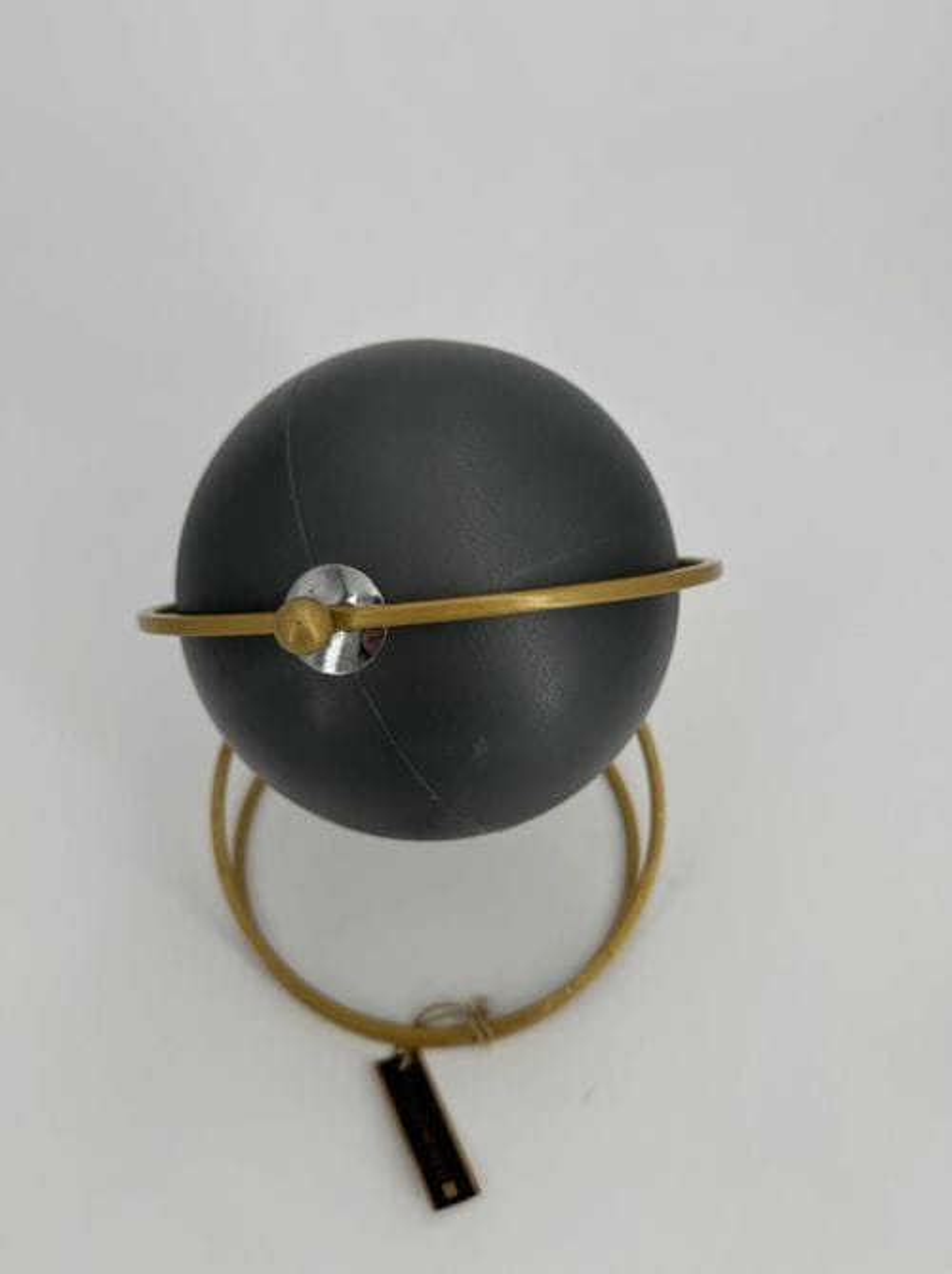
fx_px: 882
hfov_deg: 56.7
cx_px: 476
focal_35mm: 24
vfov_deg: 71.7
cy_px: 637
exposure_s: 1/1261
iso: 80
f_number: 1.78
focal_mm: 6.86
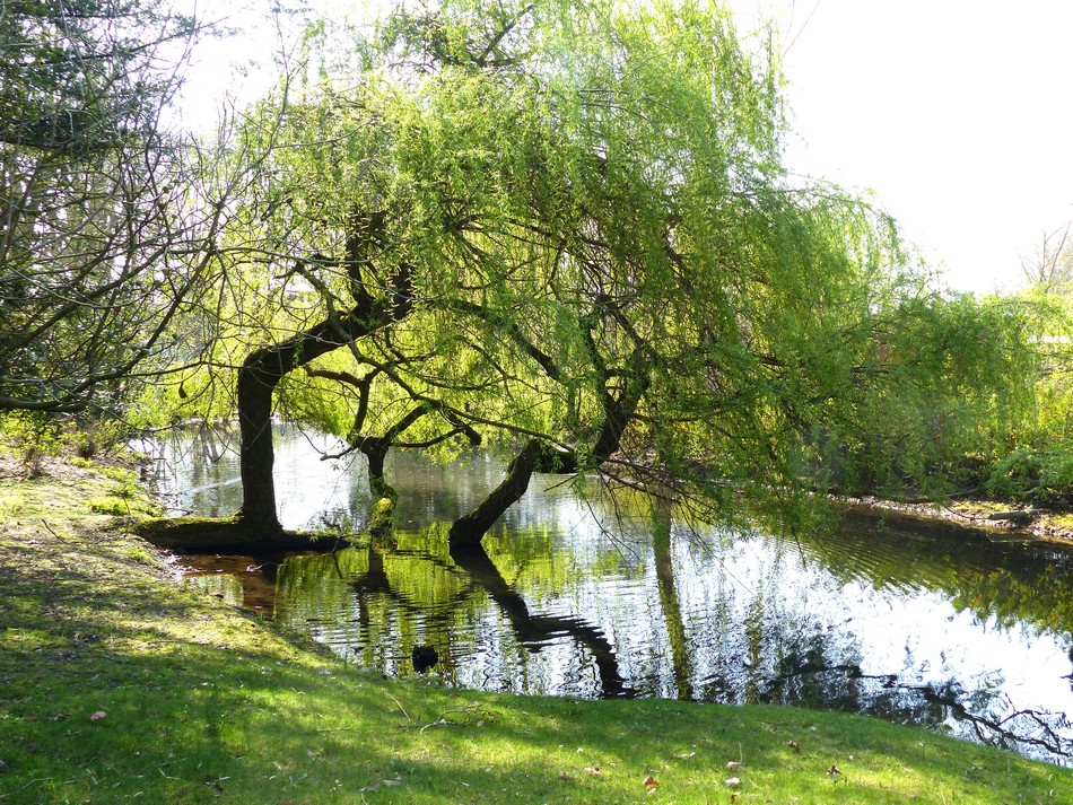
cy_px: 402
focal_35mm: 34
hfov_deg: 53.9
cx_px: 536
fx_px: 1054
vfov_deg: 41.8
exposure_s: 1/250
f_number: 4
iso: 100
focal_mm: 6.2
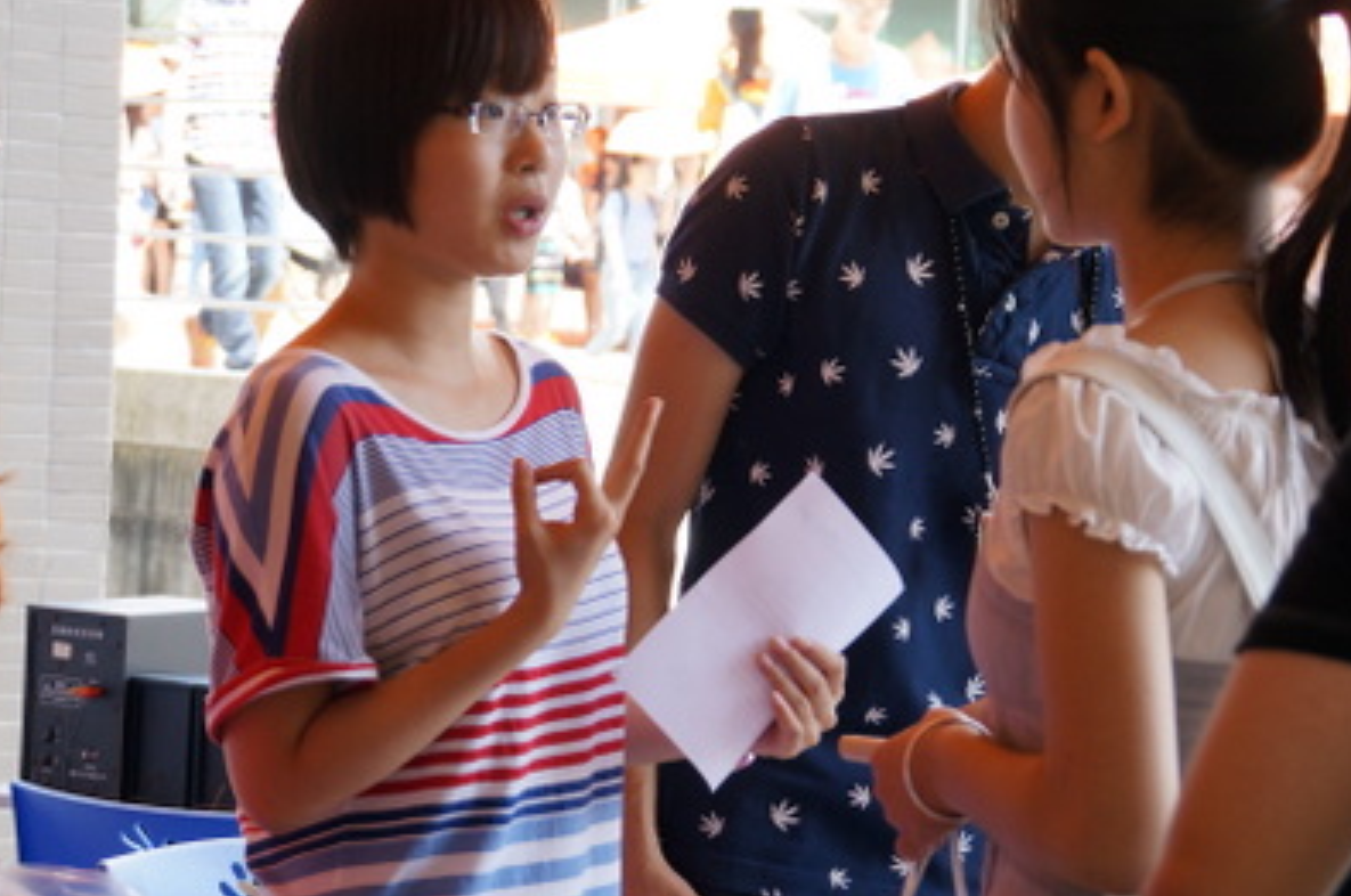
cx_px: 701
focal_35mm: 112
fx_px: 4187
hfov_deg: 18.3
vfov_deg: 12.2
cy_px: 487
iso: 400
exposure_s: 1/160
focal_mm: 49
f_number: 5
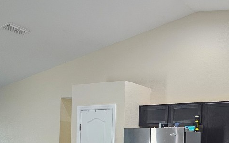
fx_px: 325
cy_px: 152
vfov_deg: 23.5
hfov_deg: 38.6
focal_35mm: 52
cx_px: 143
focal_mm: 6.3
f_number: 1.7
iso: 500
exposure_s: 1/120
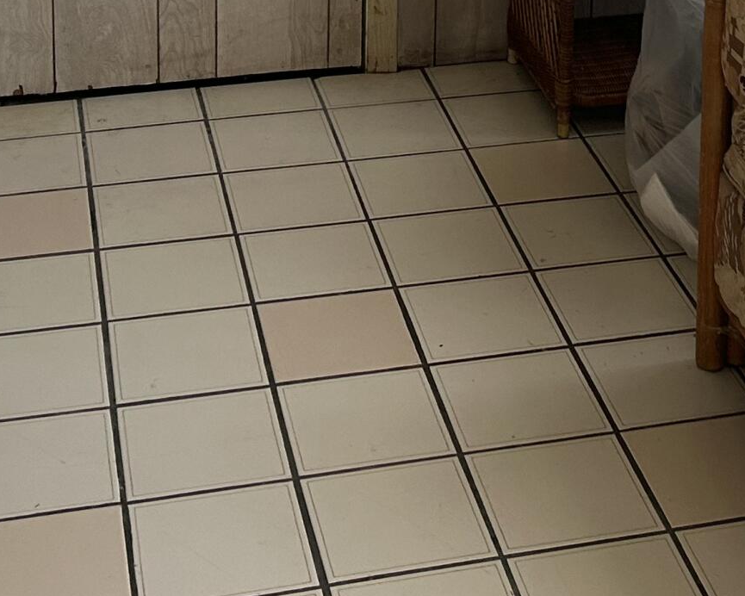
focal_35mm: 88
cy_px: -251
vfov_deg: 16.2
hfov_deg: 21.6
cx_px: 524
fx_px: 1940
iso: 125
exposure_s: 1/121
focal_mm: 5.7
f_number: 1.5
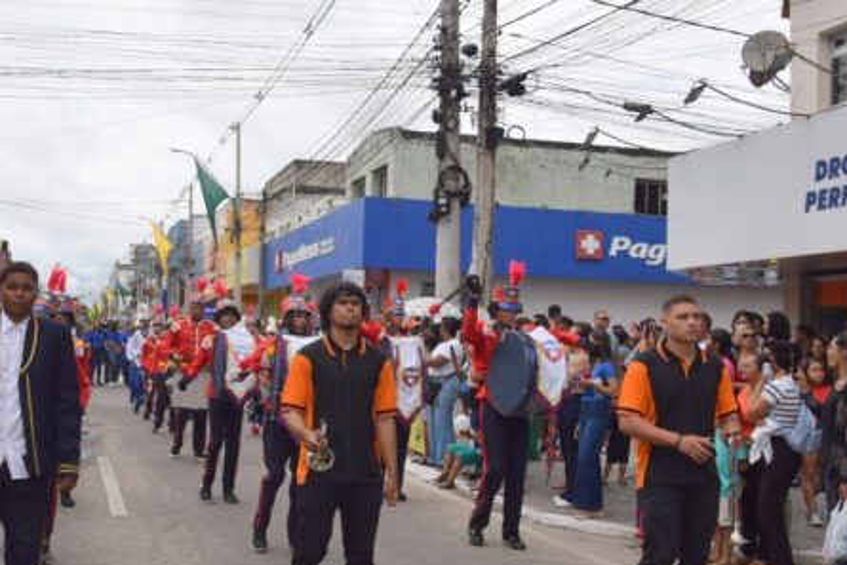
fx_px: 1059
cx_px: 265
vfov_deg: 29.9
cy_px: 319
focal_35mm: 45
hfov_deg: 42.8
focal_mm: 18
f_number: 11
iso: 100
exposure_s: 1/200
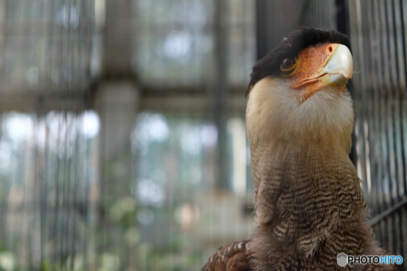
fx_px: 825
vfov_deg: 18.7
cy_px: 136
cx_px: 204
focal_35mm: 73
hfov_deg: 27.7
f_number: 4
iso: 200
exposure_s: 1/100
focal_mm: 48.4
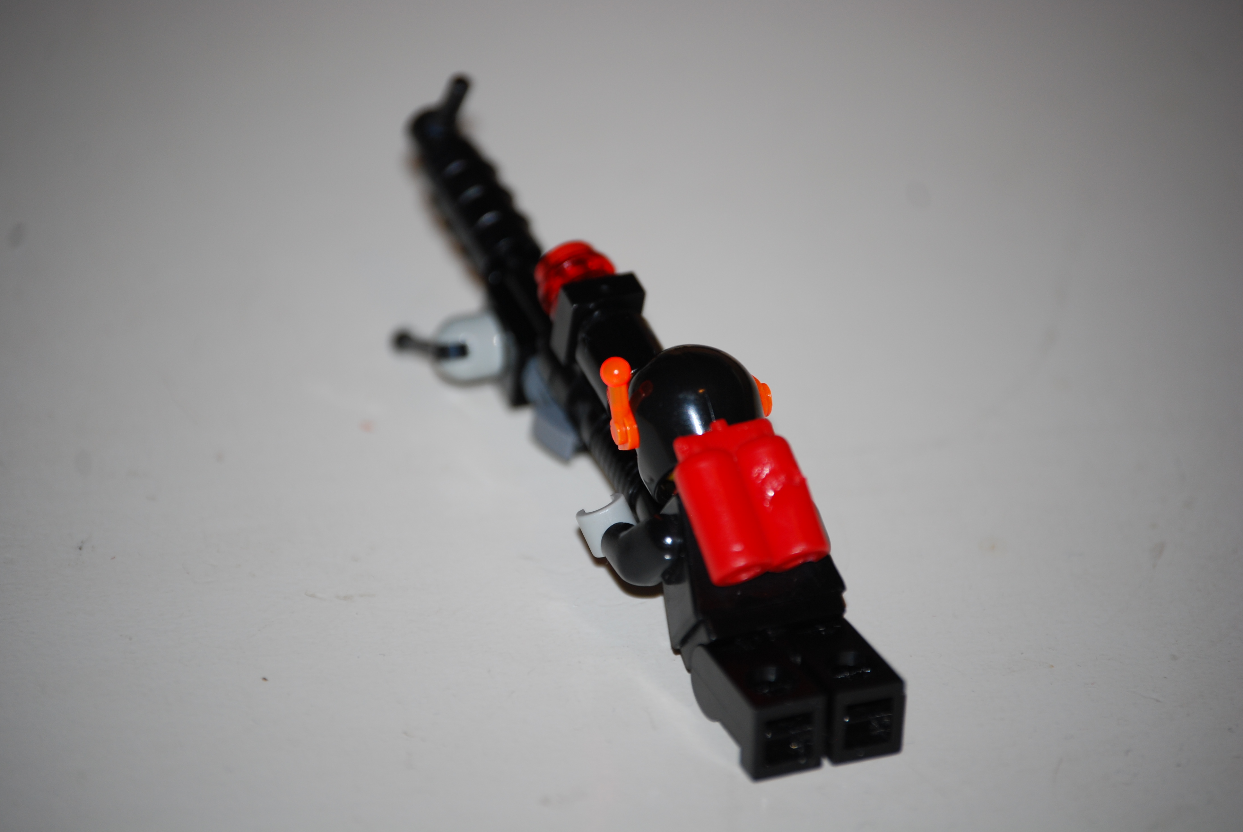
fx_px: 6741
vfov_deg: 7.1
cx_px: 622
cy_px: 416
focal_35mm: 195
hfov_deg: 10.5
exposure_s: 1/60
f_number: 5
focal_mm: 130
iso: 200
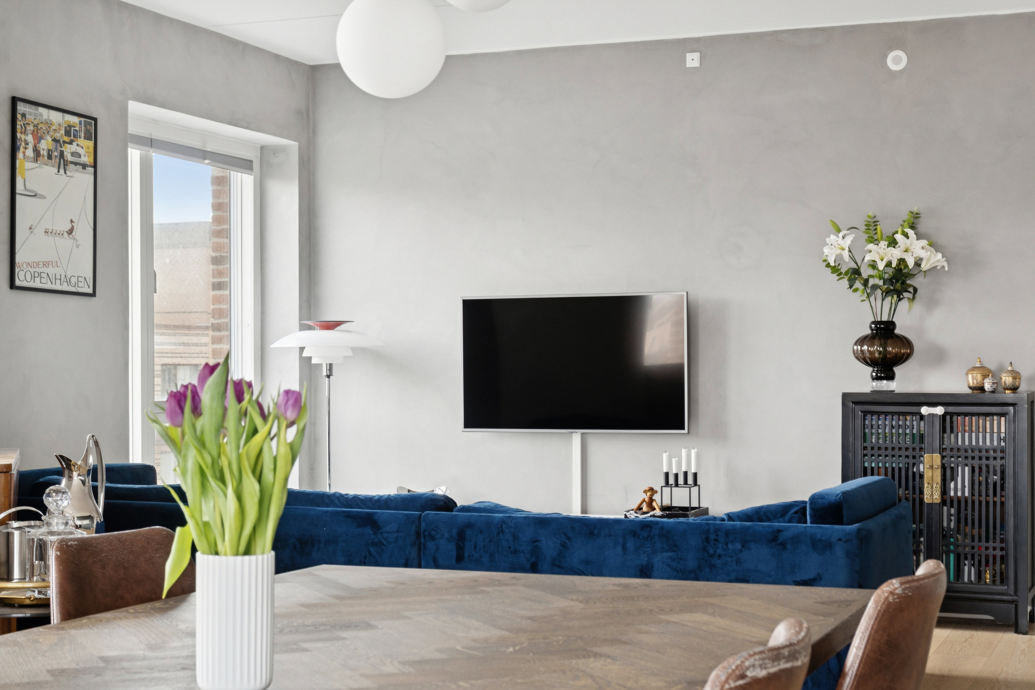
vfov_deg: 24.4
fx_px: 1596
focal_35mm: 56
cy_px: 345
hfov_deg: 35.9
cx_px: 518
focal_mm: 37
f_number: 8
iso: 500
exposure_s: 1/6
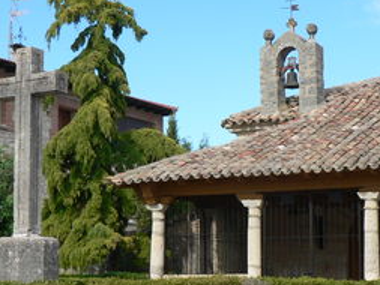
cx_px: 246
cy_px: 196
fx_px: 999
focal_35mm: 91
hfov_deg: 21.5
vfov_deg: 16.2
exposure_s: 1/320
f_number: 4
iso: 64
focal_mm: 8
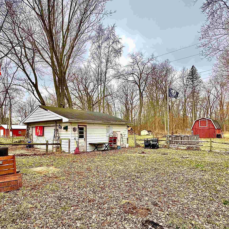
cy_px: 133
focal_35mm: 22
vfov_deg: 69.2
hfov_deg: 69.3
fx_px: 165
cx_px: 99
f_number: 2.2
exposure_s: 1/247
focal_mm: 2.22
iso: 40
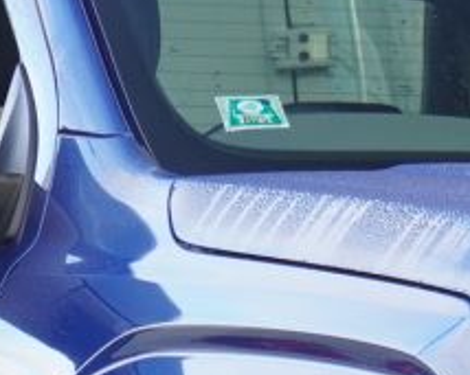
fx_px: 6862
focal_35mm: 494
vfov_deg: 3.1
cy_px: 693
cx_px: 753
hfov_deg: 3.9
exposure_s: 1/90
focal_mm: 47
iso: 320
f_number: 5.6
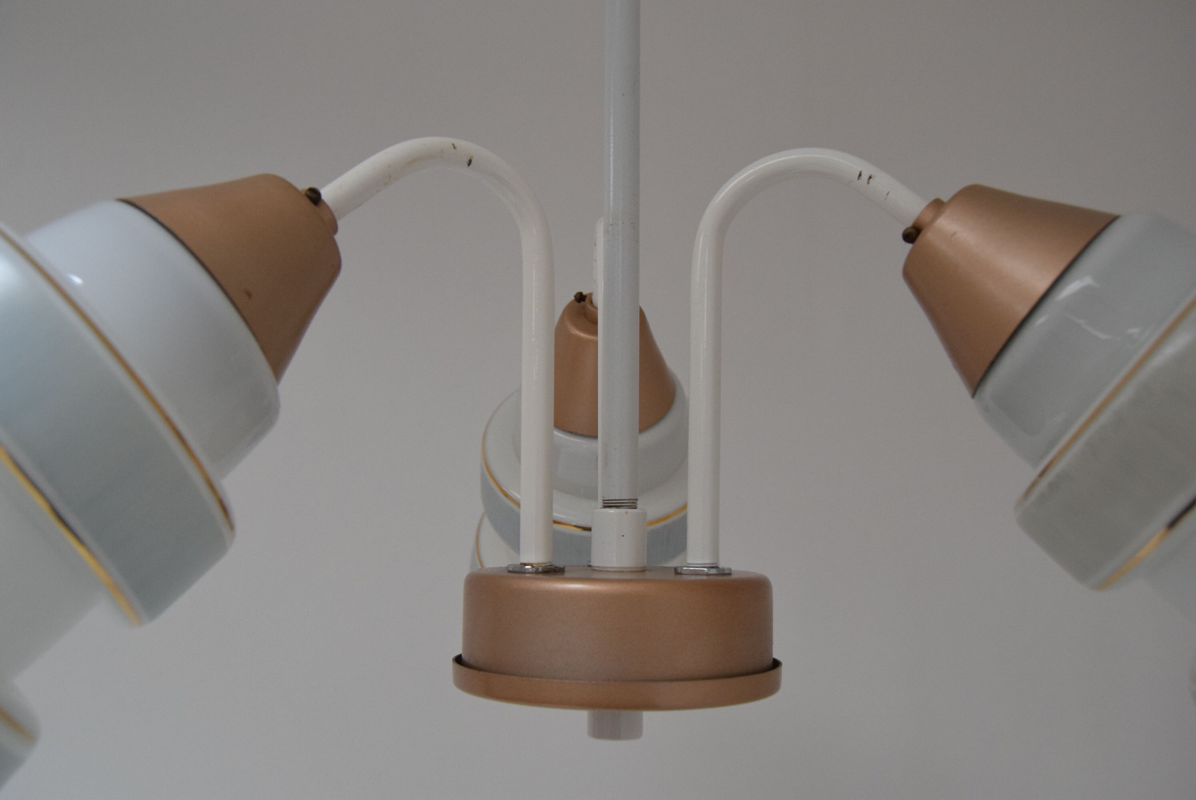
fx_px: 1147
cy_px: 400
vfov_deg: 38.4
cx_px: 598
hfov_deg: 55.1
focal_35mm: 34
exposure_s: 1/125
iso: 1600
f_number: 5.6
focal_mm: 23
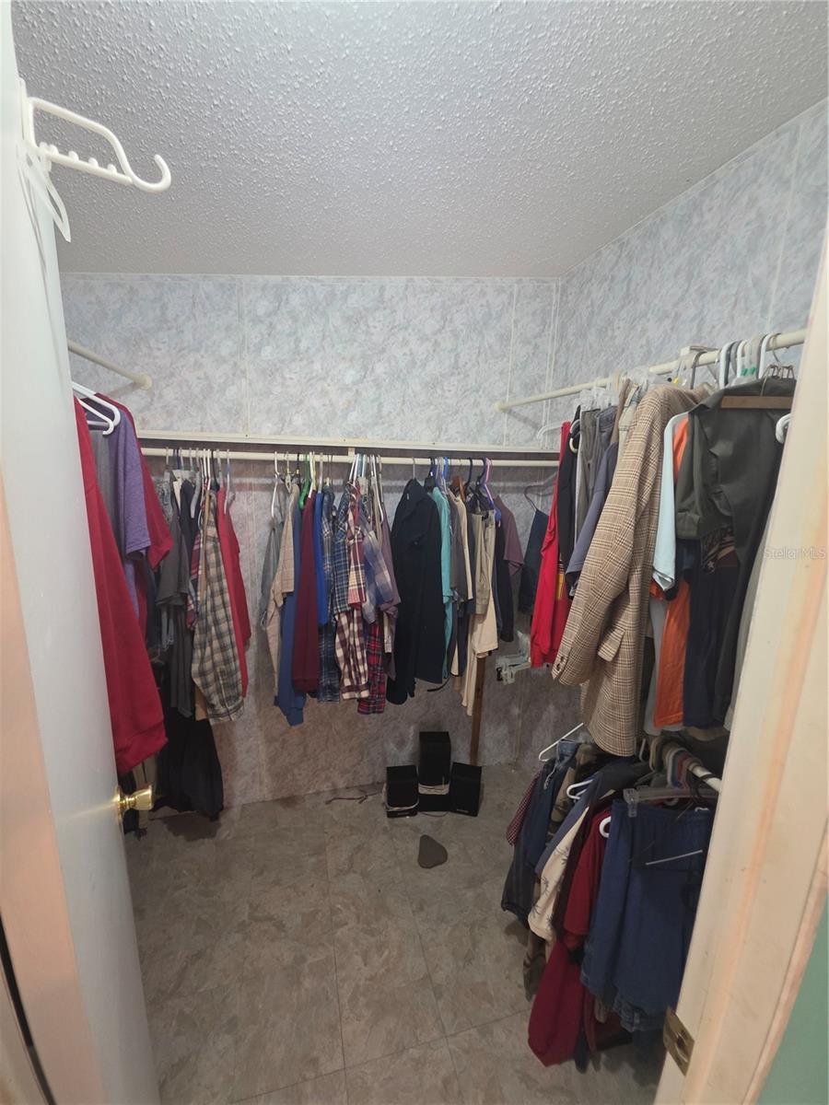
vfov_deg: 106.2
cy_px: 552
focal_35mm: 13
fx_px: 415
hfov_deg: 89.9
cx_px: 414
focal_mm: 2.2
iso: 250
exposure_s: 1/60
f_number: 1.9
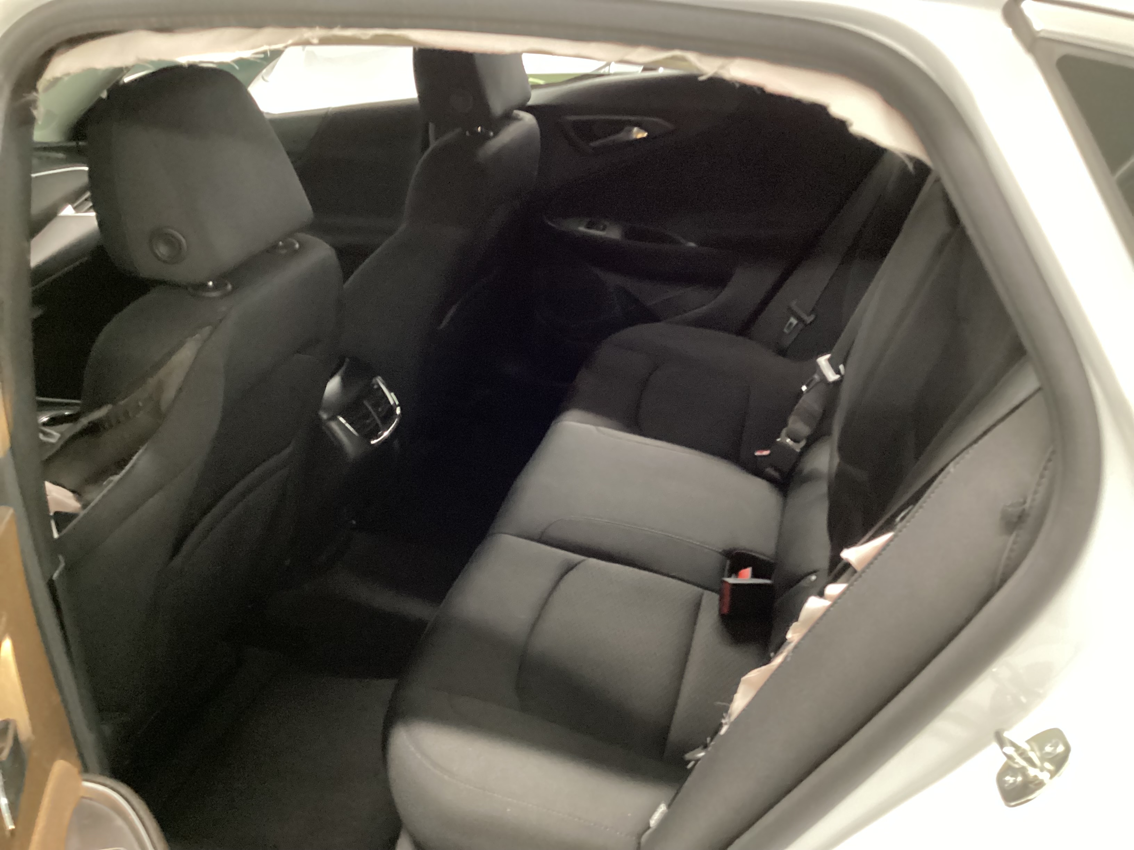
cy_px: 425
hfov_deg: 58.4
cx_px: 567
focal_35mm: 31
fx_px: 1016
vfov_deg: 45.4
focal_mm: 3.3
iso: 640
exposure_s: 1/15
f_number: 2.4
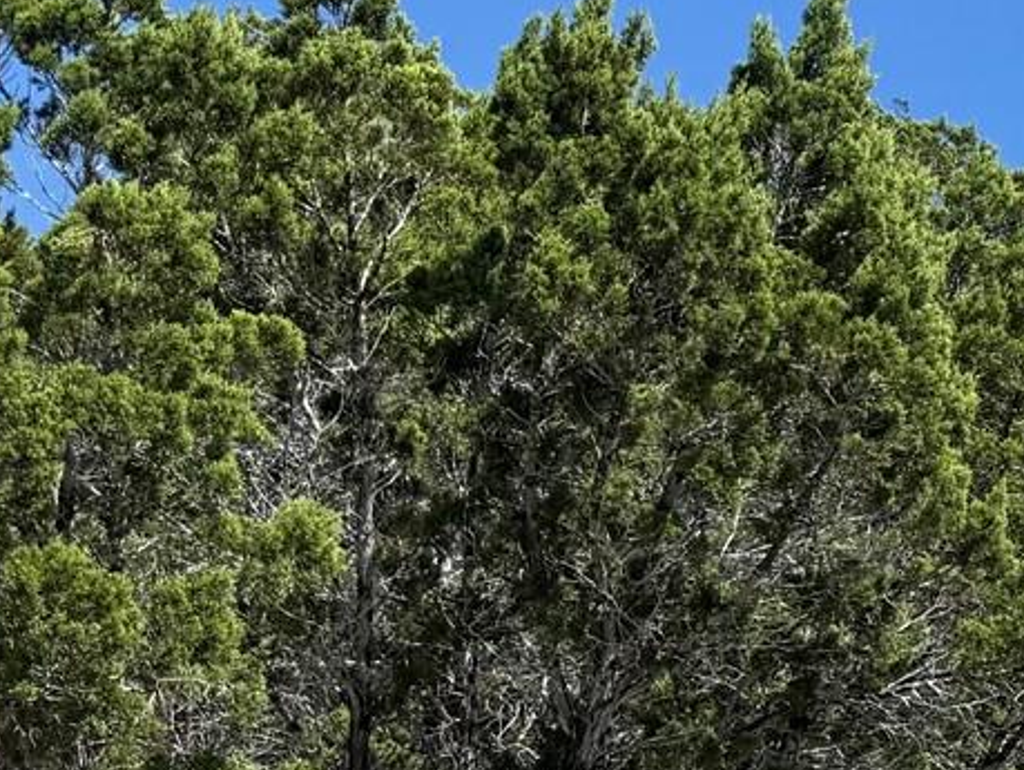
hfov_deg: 15.3
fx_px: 3168
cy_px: 678
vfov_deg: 13.7
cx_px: 1968
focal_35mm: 107
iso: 80
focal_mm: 6.76
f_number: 1.78
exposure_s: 1/3279
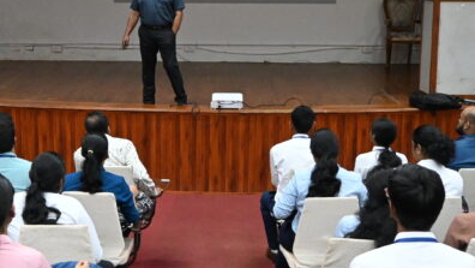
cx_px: 154
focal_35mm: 65
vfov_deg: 18.5
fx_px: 819
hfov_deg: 32.1
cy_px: 99
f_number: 3.5
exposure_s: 1/125
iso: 3200
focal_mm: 16
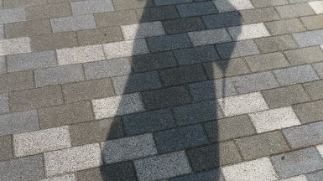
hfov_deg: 44.6
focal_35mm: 46
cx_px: 168
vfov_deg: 25.9
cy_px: 93
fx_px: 394
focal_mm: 4.4
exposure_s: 1/800
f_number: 4
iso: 100
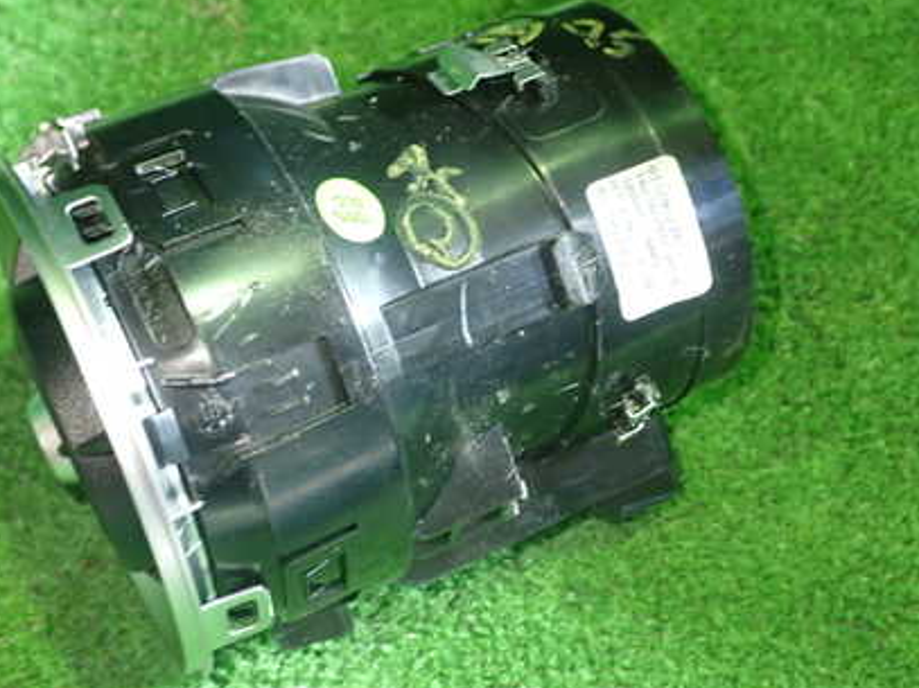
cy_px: 309
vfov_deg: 26.1
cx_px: 406
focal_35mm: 56
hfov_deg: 34.3
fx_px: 1486
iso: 640
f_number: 2.7
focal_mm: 6.83
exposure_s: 1/40
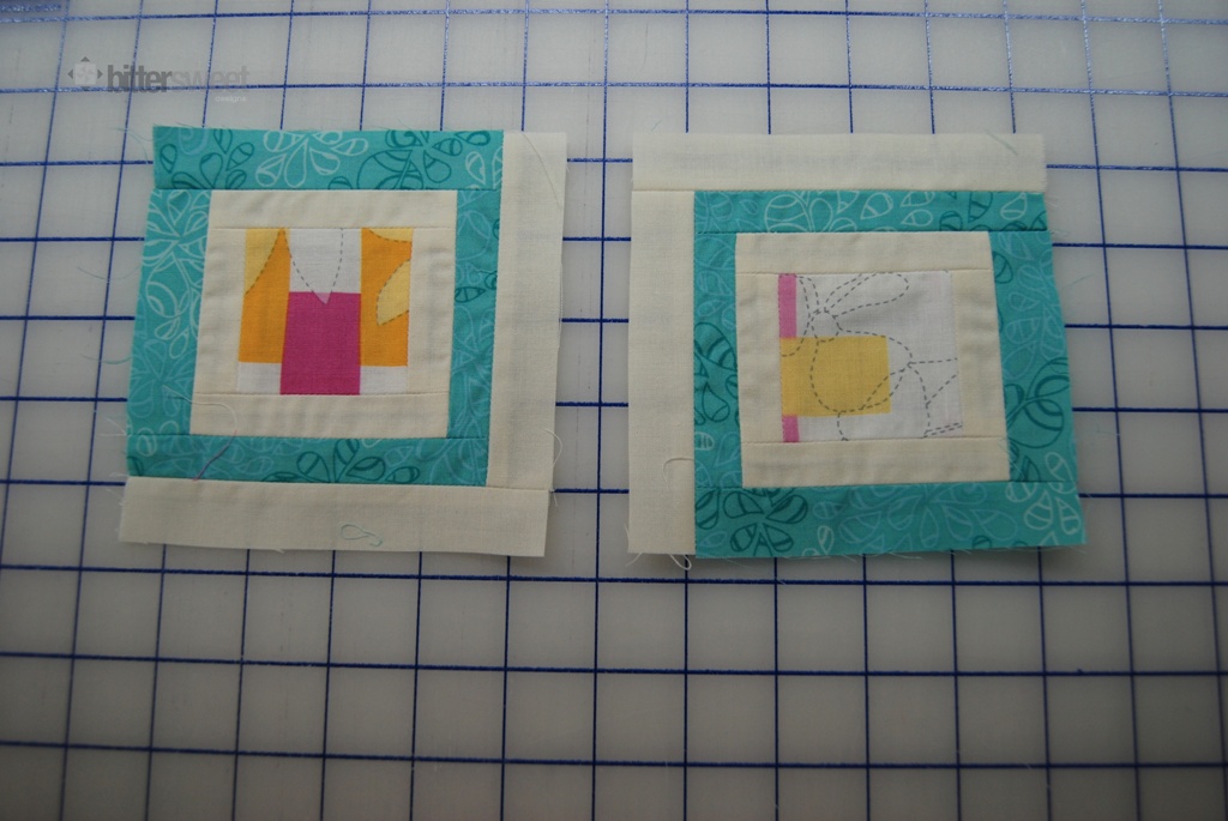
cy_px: 410
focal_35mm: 30
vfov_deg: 43.7
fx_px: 1024
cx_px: 614
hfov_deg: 61.9
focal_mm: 20
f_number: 3.8
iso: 200
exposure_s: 1/50
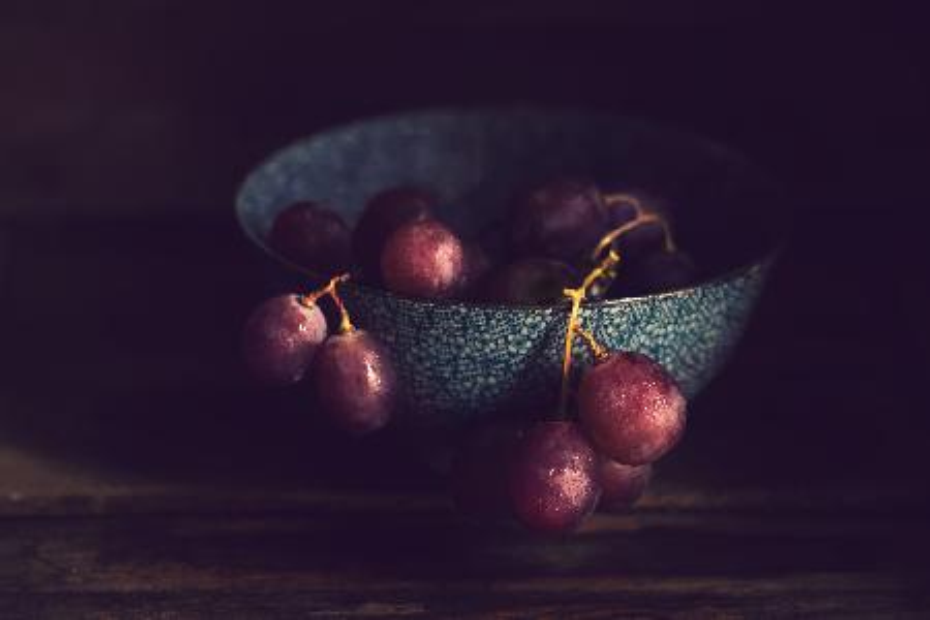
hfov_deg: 13.7
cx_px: 465
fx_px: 3875
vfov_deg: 9.1
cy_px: 310
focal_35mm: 150
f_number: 4.5
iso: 250
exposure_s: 1/30
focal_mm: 150
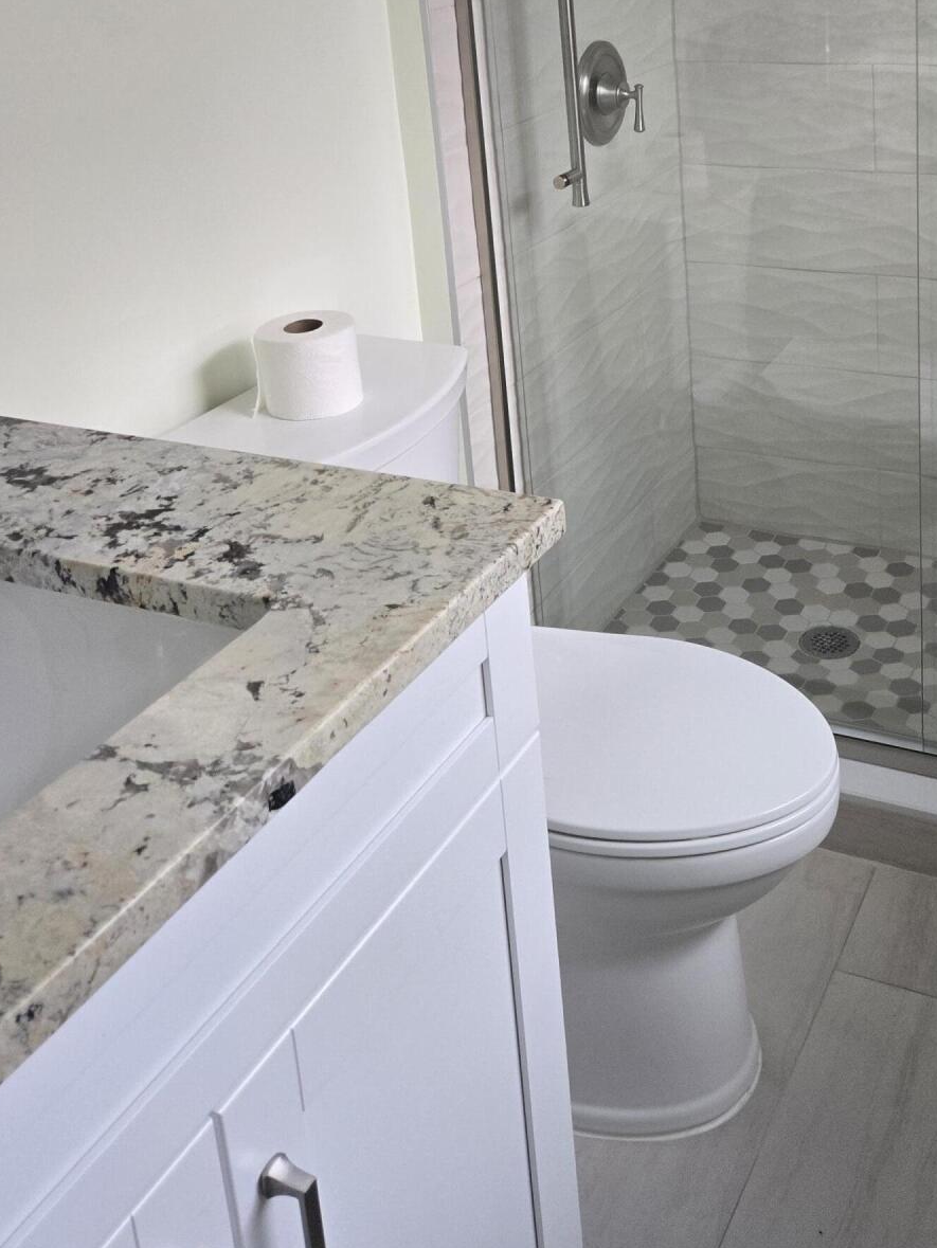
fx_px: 1407
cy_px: 268
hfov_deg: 36.1
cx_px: 692
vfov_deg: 45.7
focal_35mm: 39
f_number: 1.8
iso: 250
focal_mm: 5.4
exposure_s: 1/120
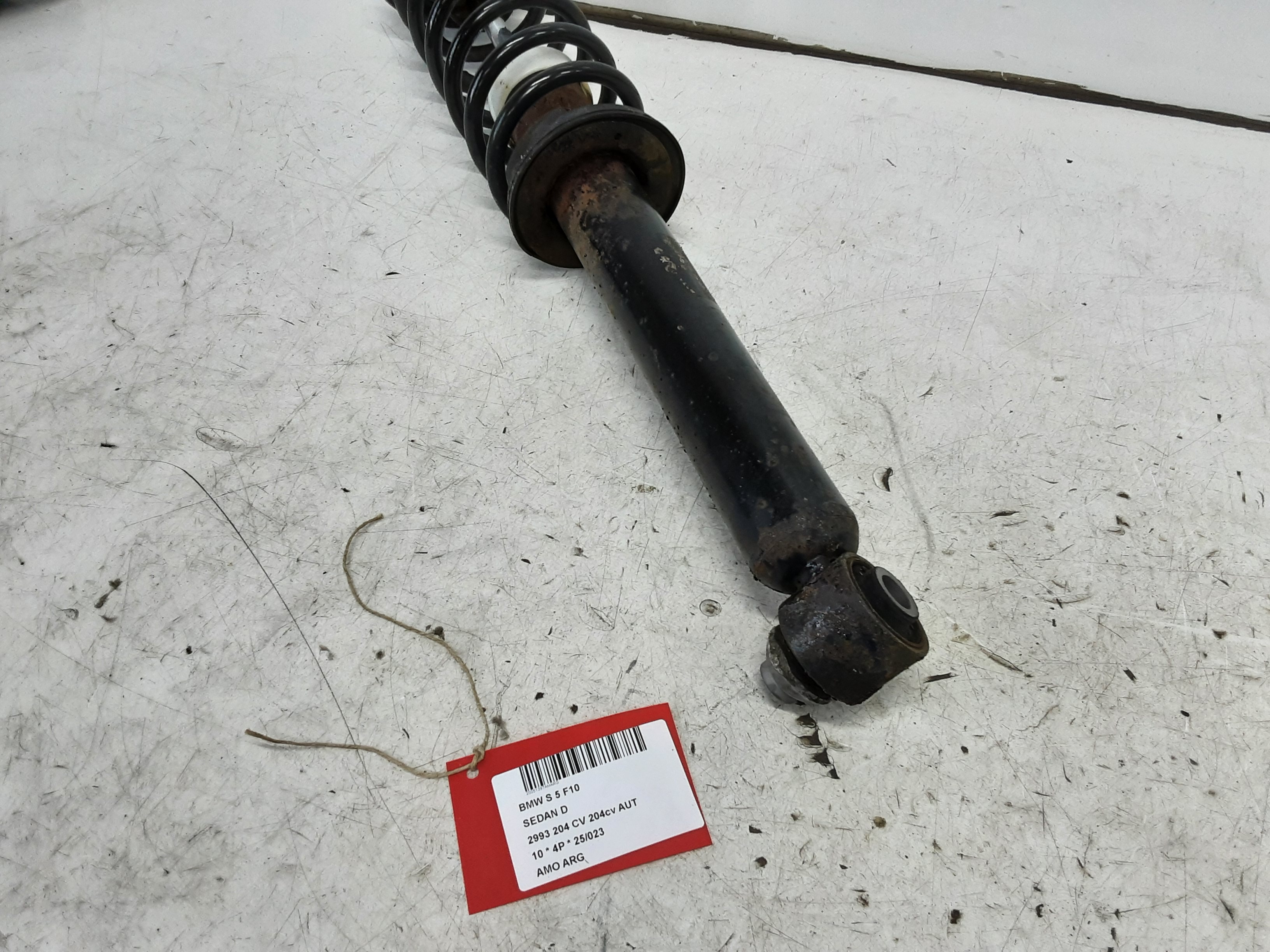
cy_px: 476
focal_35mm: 27
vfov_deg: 51.4
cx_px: 635
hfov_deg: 65.3
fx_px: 991
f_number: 1.9
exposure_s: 1/50
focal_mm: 2.91
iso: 80
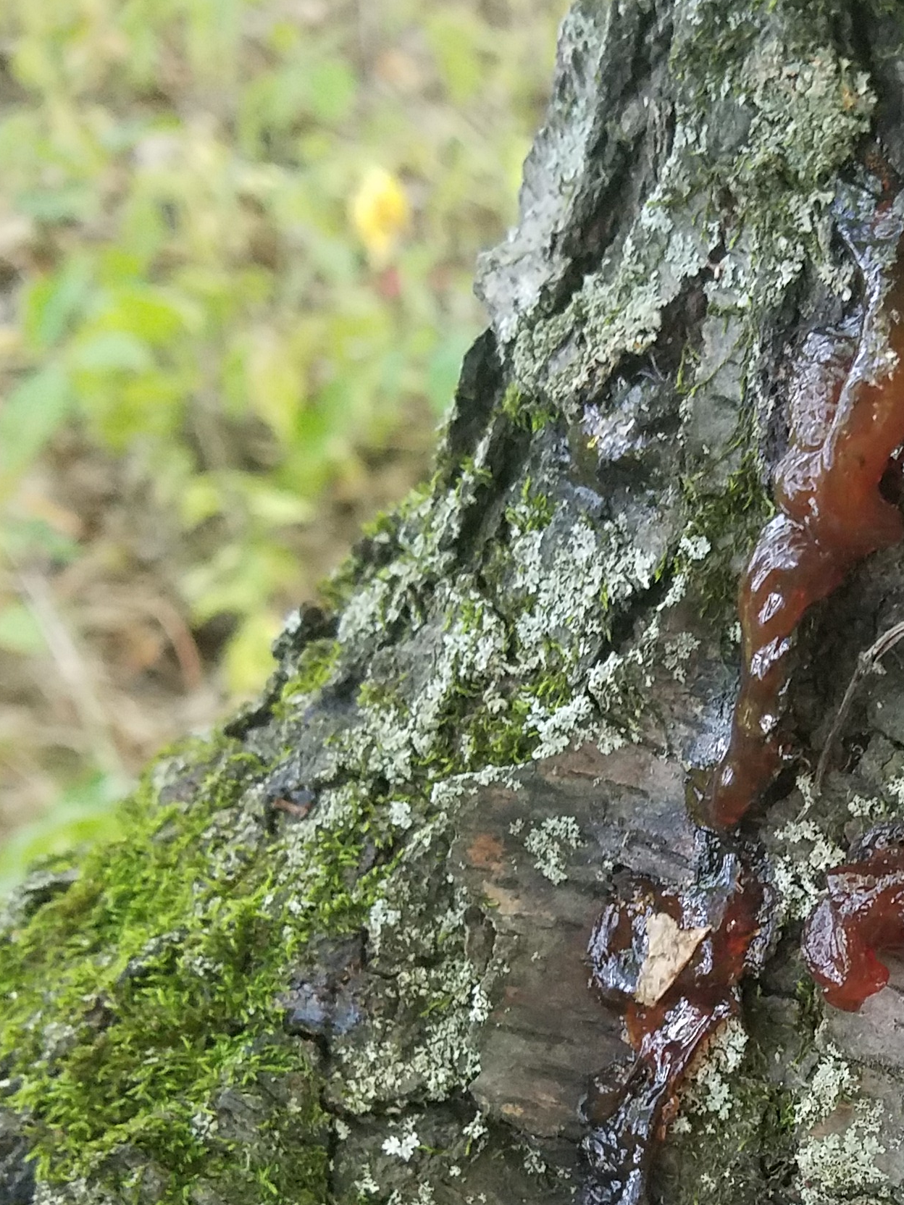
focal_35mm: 63
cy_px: 948
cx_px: 1041
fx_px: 2194
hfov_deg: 21.8
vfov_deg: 30.1
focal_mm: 4.2
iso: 160
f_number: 1.7
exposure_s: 1/30
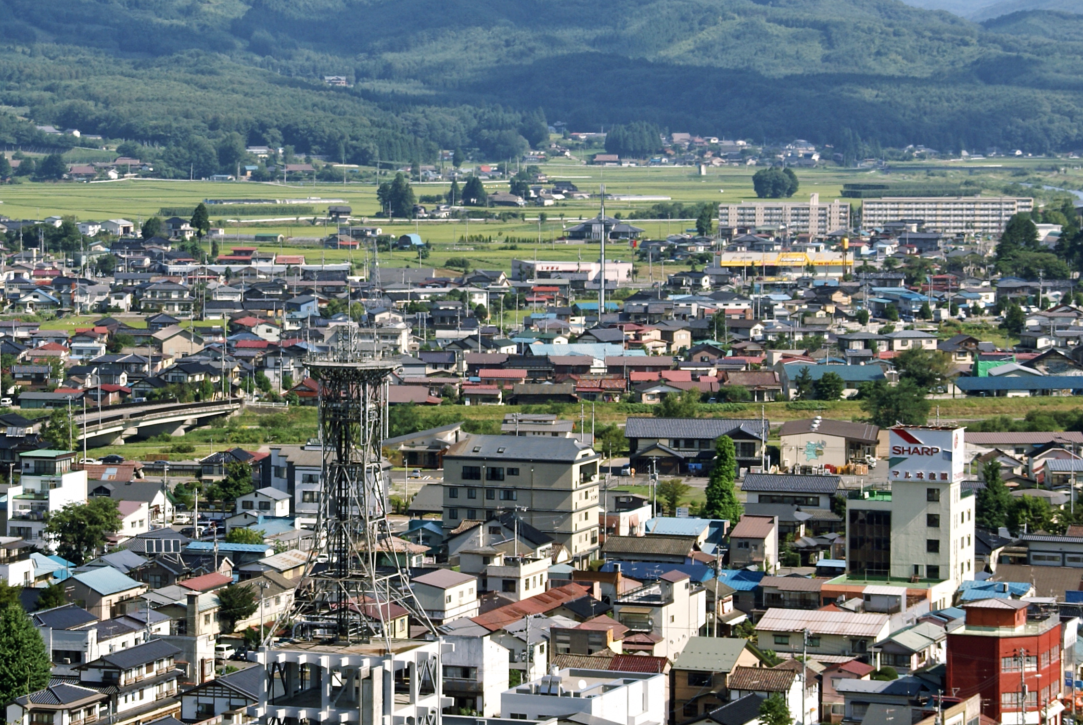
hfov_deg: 15.8
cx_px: 351
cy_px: 322
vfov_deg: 10.7
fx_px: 3885
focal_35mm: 129
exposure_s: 1/125
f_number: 7.1
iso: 100
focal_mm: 50
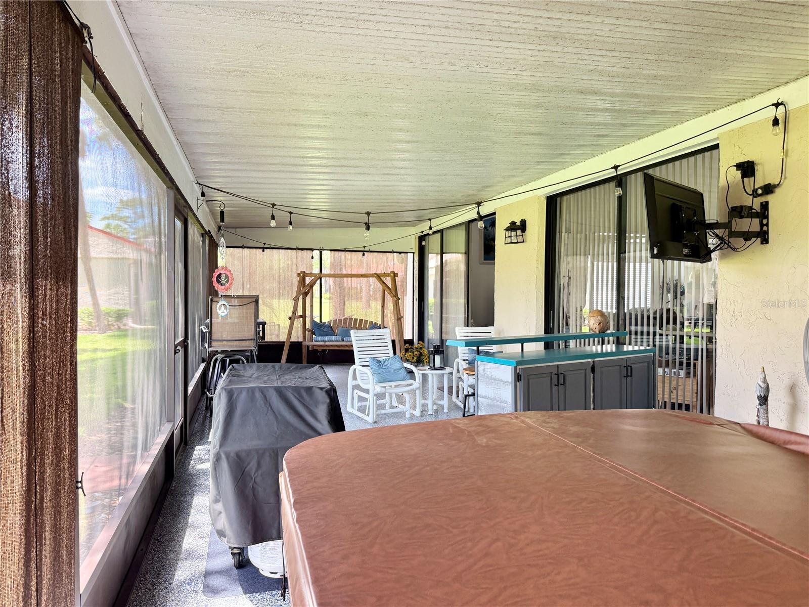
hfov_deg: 71.6
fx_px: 561
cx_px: 404
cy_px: 304
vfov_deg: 56.8
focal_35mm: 24
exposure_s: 1/132
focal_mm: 6.76
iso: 100
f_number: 1.78
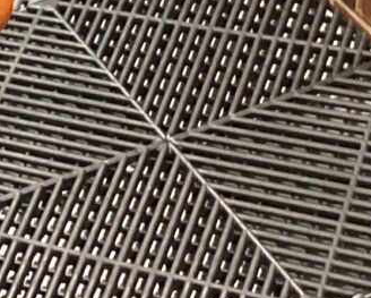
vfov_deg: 8.5
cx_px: -562
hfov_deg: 9.5
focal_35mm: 177
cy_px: -187
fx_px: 1945
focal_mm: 3.3
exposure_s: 1/40
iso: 400
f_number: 2.4
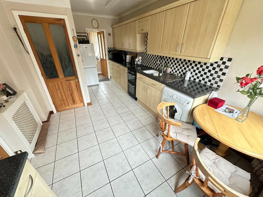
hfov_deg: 102.1
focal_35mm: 14
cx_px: 132
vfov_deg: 85.7
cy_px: 98
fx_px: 106
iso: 200
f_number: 2.2
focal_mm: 2.22
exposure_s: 1/99
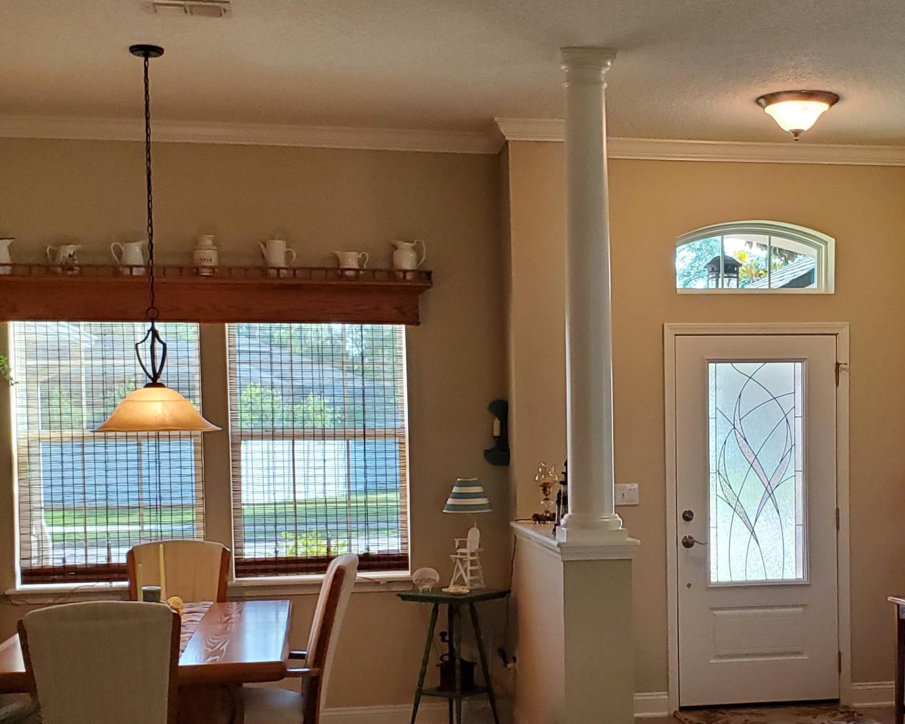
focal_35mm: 53
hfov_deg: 35.0
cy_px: 537
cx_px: 617
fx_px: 1419
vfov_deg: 28.2
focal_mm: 4.3
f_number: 2.4
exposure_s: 1/120
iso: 400
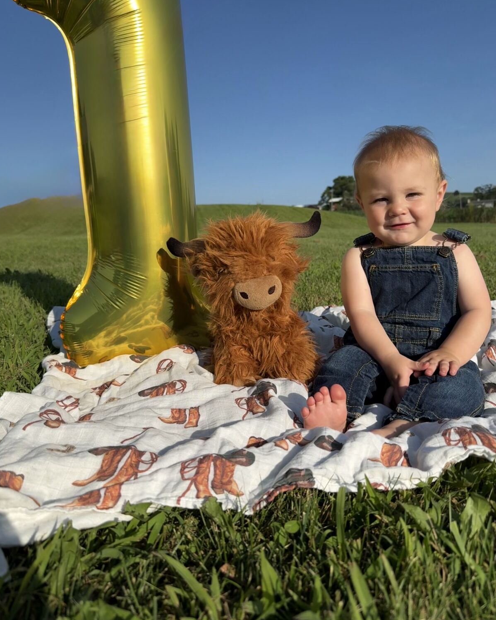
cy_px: 289
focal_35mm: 26
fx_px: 477
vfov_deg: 65.9
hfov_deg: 54.9
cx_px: 252
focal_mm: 6.76
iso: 80
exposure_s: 1/6173
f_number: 1.78
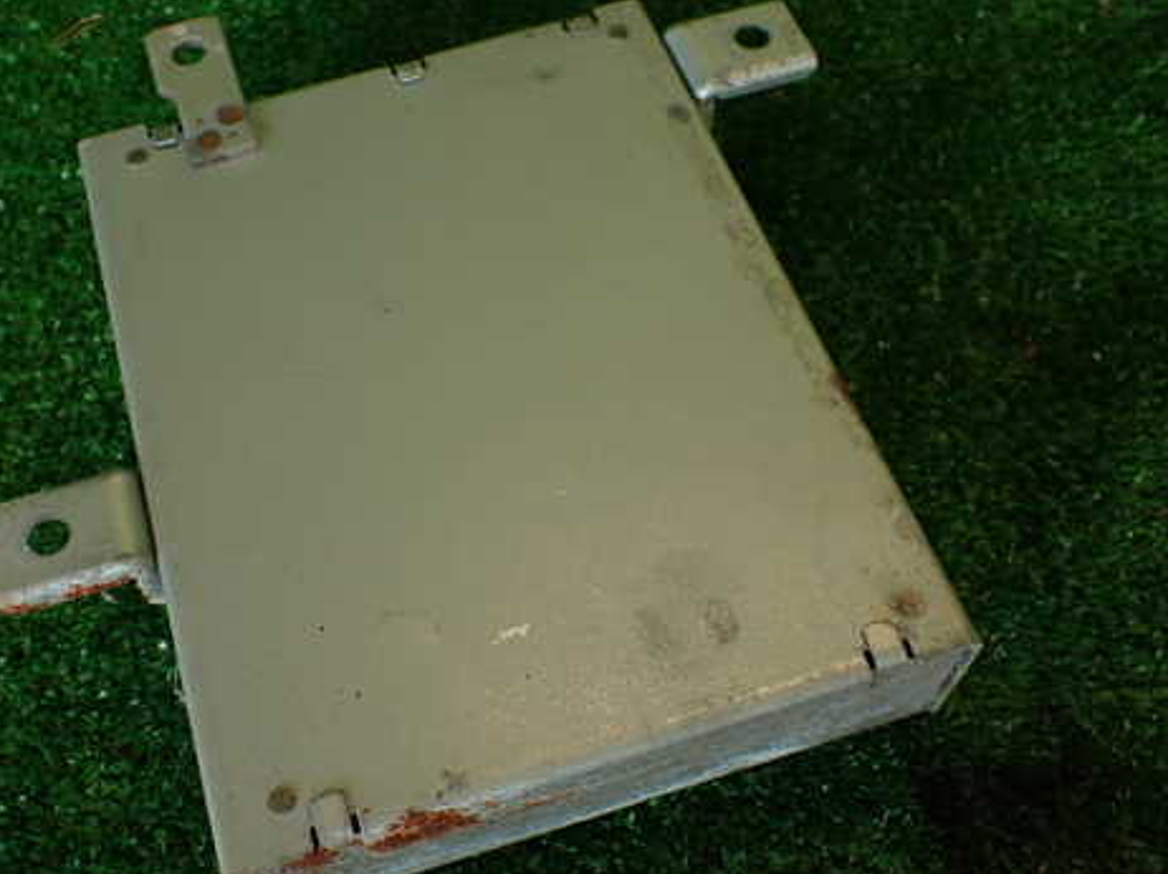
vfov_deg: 36.8
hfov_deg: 47.6
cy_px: 445
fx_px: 1315
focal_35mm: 39
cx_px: 475
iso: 100
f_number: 2.3
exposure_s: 1/80
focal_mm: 5.4
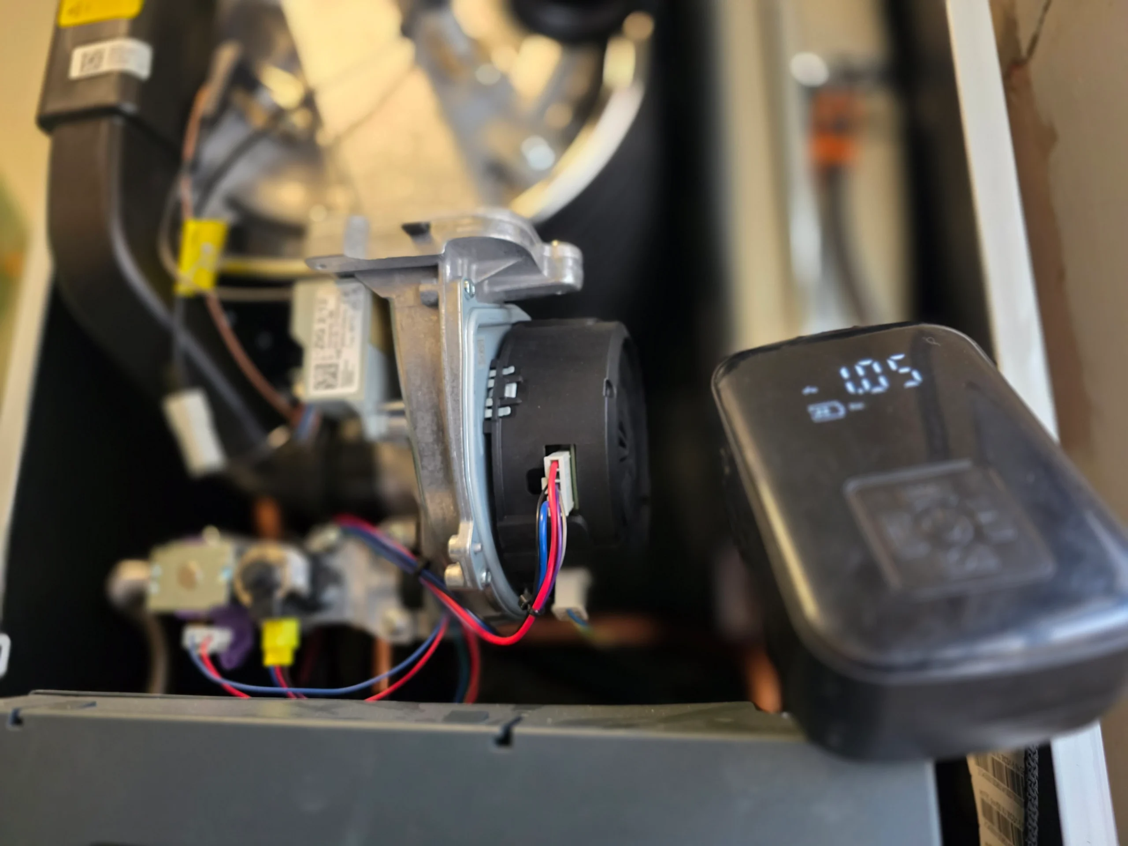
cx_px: 564
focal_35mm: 23
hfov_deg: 73.9
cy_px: 423
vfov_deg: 58.9
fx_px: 749
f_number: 1.7
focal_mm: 6.3
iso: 640
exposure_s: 1/100
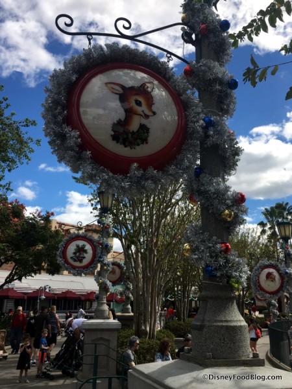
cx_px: 146
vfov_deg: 61.7
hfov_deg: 48.2
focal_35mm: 29
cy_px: 194
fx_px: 326
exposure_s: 1/1876
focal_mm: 4.15
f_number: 2.2
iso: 25
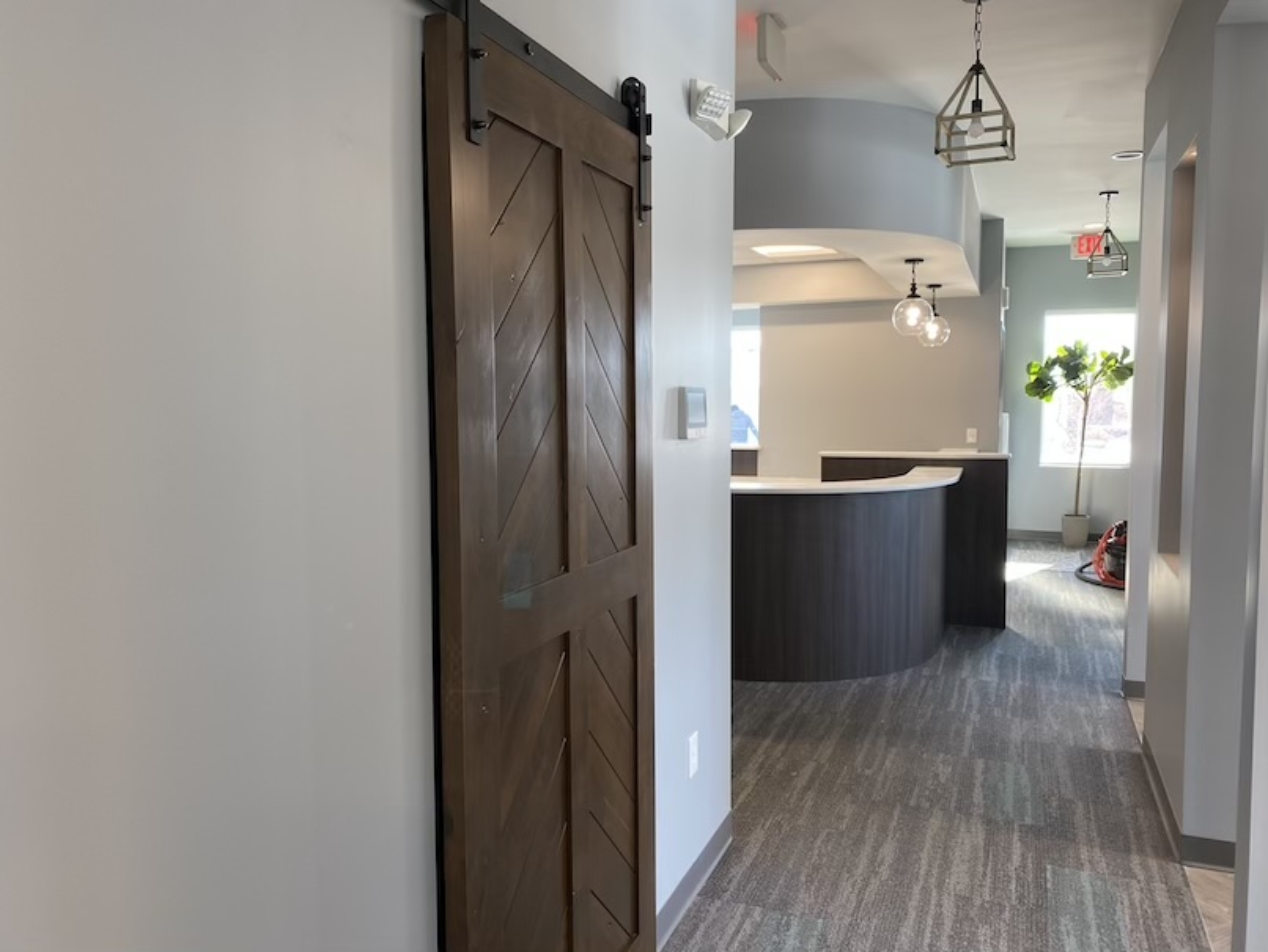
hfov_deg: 67.3
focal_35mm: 26
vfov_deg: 53.1
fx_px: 953
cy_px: 476
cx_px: 634
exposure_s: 1/60
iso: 64
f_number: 1.8
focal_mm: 4.25
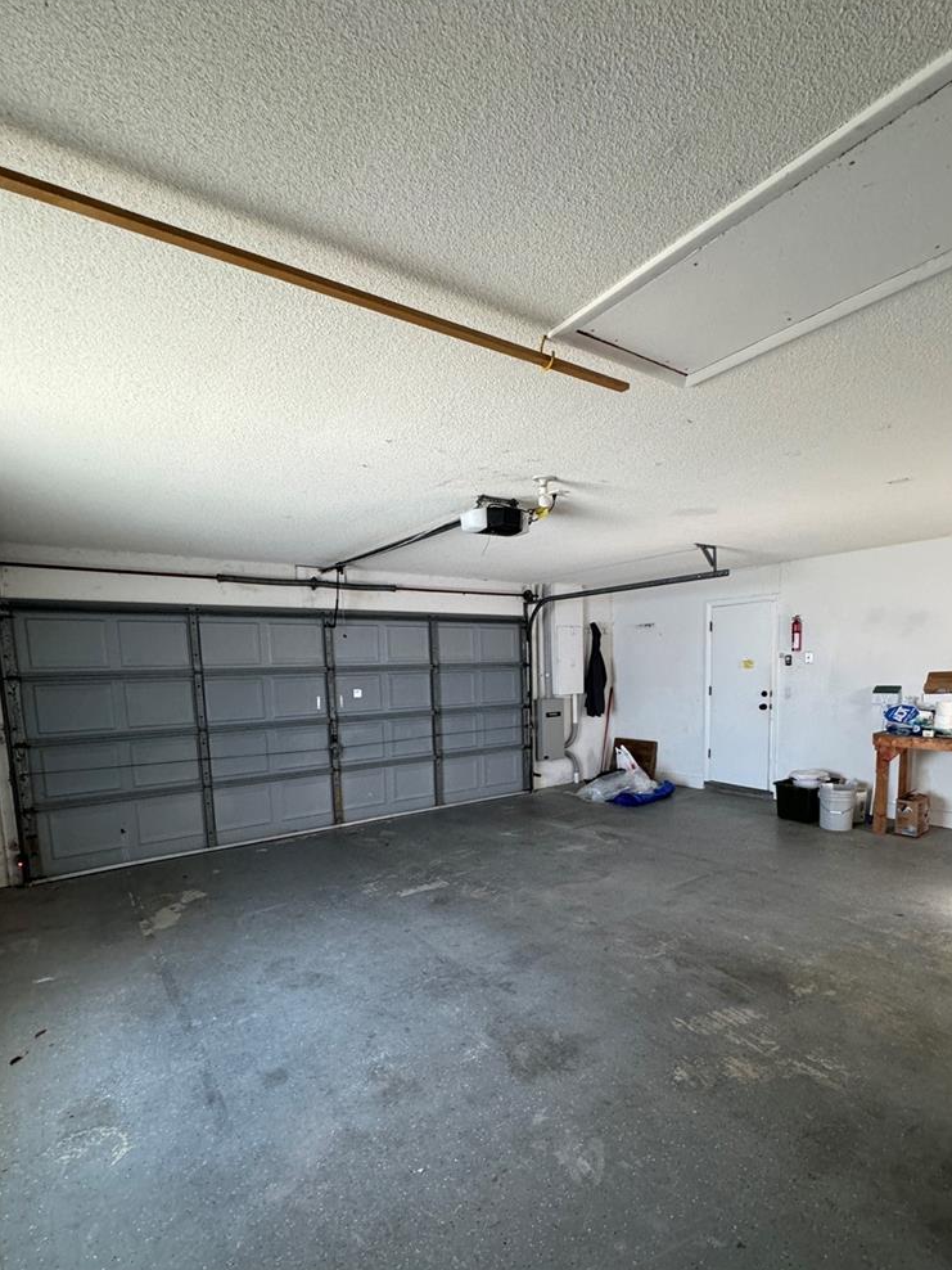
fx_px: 623
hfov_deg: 74.6
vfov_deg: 90.3
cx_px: 514
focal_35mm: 17
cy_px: 737
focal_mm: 2.22
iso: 400
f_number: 2.2
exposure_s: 1/60
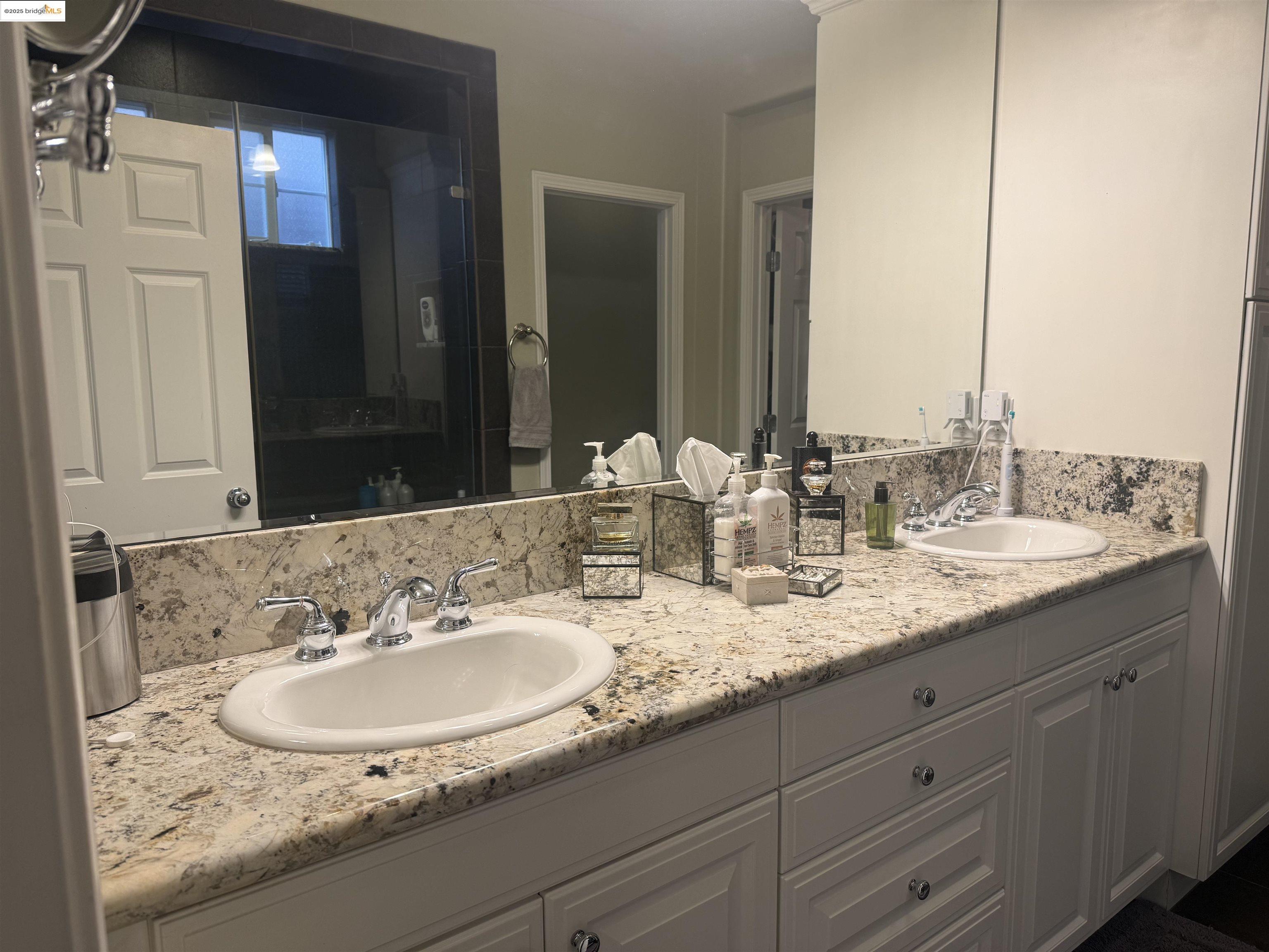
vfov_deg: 56.8
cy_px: 476
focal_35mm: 24
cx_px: 634
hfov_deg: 71.6
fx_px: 880
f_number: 1.78
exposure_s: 1/120
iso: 80
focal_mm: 6.76
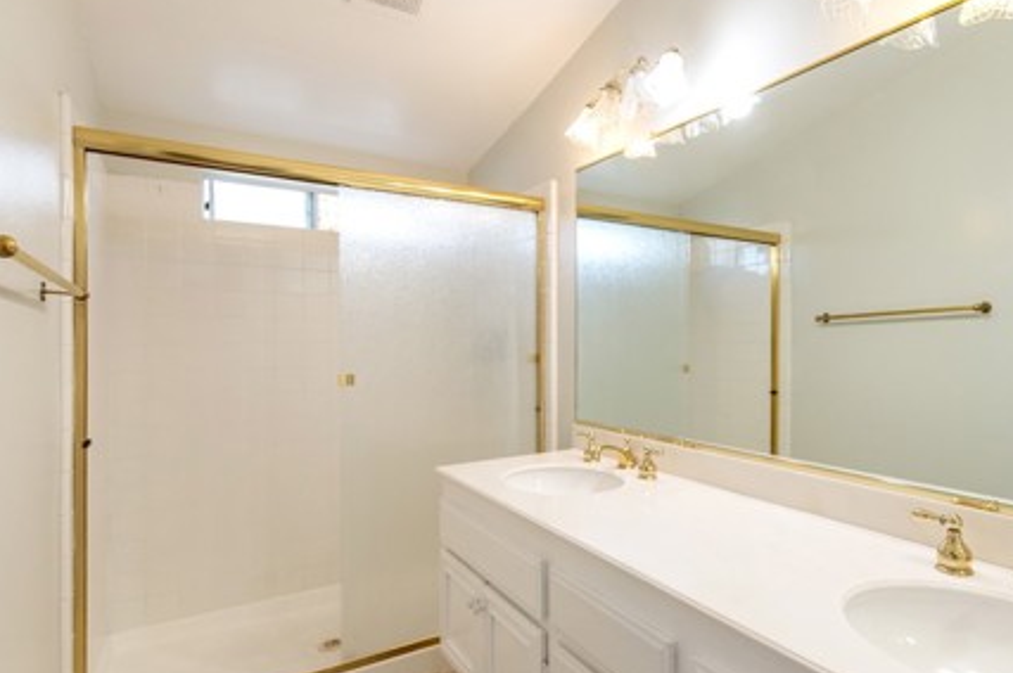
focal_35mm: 21
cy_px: 355
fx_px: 590
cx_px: 603
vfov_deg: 59.4
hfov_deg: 80.4
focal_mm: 14
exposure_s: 1/250
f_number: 4
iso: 400
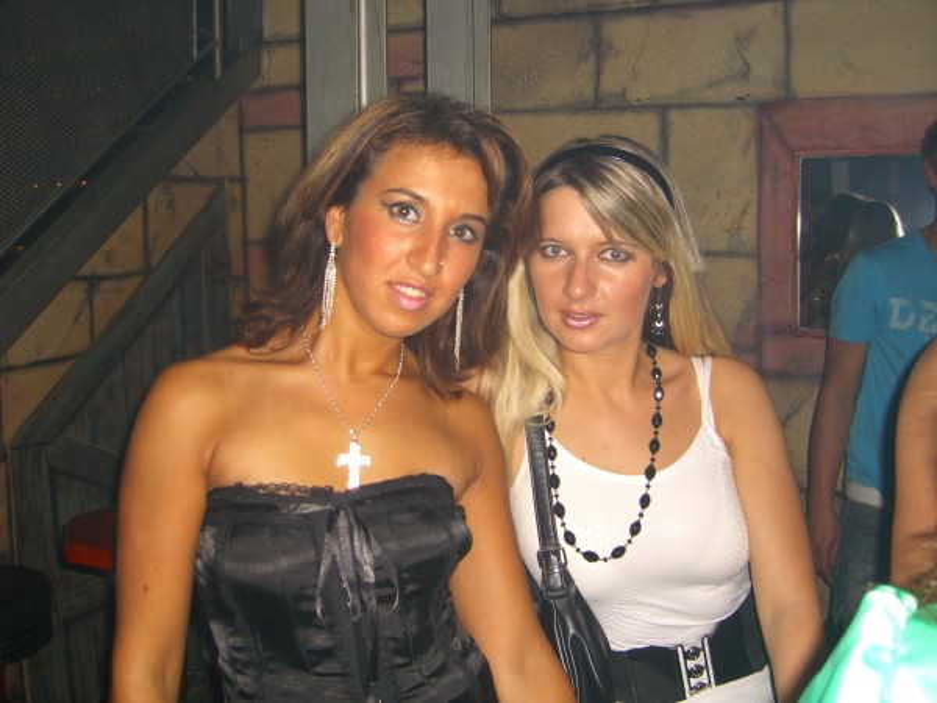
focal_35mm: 38
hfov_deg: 49.0
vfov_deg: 37.7
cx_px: 468
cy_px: 352
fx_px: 1029
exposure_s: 1/60
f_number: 2.8
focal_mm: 7.9
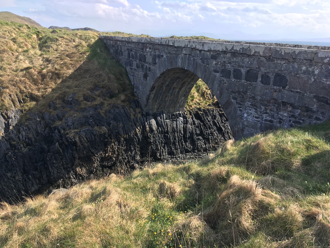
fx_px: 276
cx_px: 165
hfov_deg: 61.7
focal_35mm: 29
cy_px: 124
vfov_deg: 48.2
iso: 25
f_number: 2.2
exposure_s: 1/668
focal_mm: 4.15
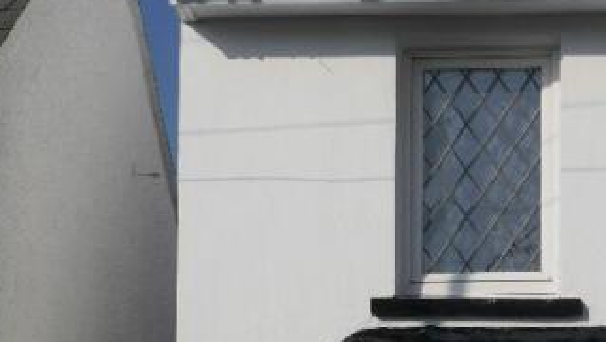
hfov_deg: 14.3
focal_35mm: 146
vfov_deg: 8.2
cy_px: 502
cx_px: 712
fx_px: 2347
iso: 160
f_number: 11
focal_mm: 21
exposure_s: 1/500
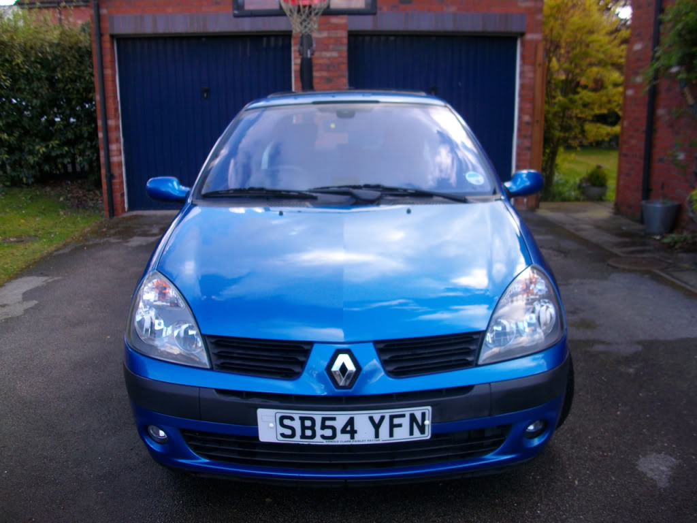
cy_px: 262
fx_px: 644
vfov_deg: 44.2
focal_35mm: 32
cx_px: 348
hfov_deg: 56.8
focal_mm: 5.7
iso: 80
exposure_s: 1/154
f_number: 2.9
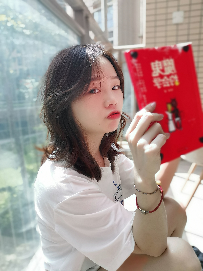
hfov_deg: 53.1
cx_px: 102
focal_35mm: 26
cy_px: 136
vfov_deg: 67.3
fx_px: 203
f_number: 2
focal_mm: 3.36
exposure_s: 1/176
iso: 50
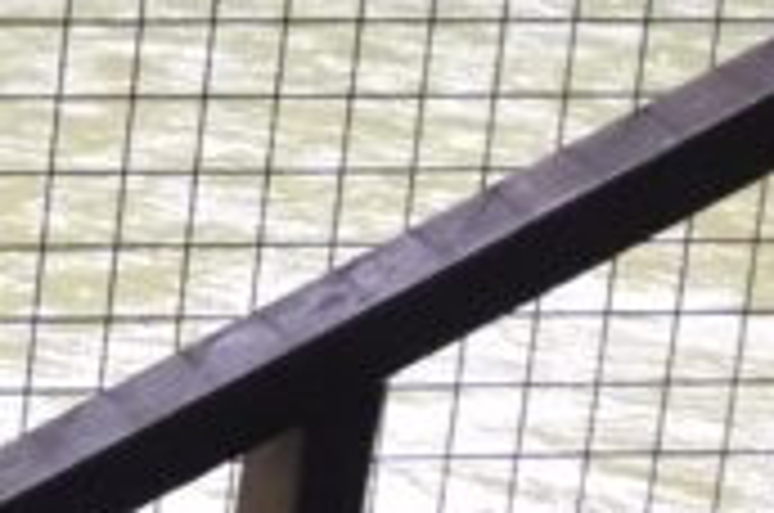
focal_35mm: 180
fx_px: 3863
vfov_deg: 7.6
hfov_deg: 9.5
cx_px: -1368
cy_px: 32
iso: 50
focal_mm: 4.15
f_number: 2.2
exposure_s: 1/100
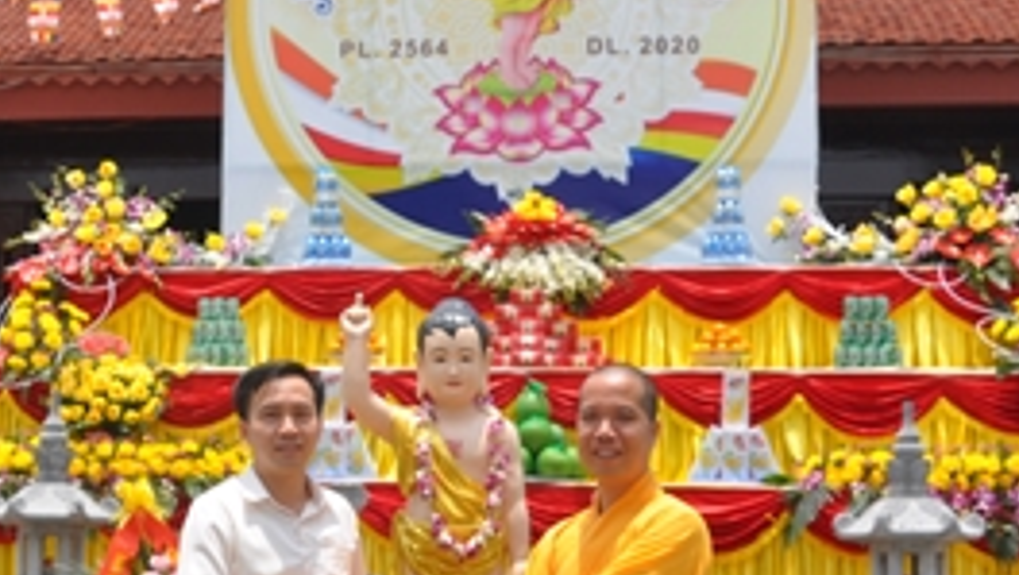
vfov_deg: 14.2
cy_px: 405
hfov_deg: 24.5
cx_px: 158
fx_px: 2299
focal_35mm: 85
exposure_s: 1/400
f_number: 10
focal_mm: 22
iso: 200
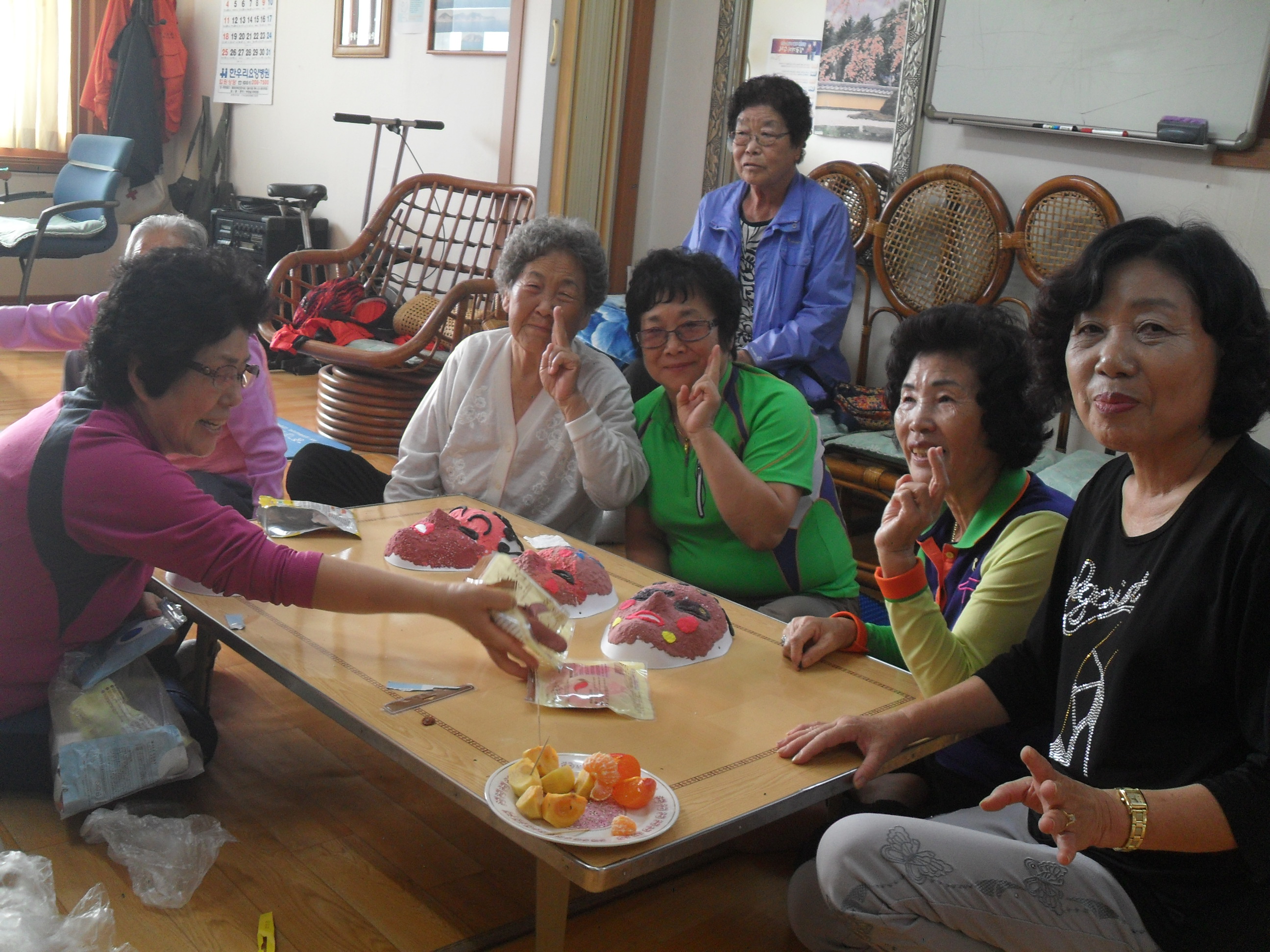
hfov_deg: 52.6
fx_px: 1284
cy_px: 476
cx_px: 635
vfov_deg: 40.7
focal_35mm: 35
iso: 120
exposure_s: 1/45
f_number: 2.8
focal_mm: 6.2
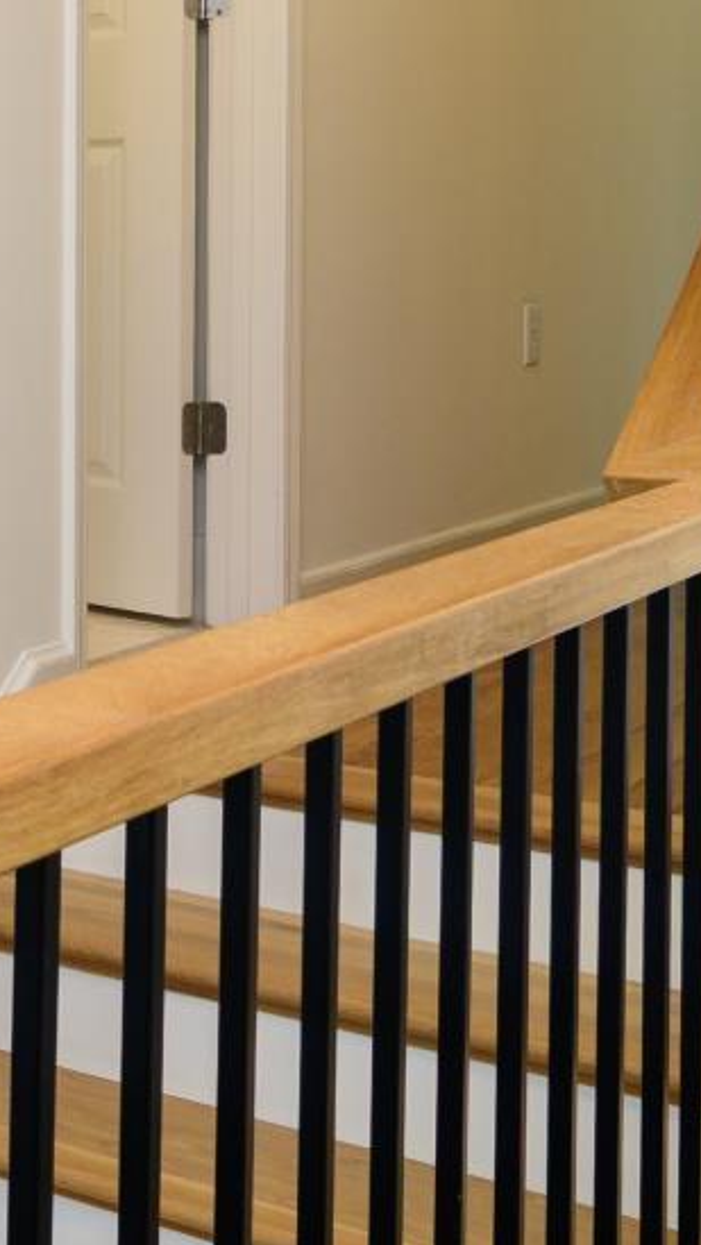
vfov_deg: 32.2
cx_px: -817
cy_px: 58
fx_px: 2015
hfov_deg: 14.9
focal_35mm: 61
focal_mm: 11
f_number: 7.1
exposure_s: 1/13
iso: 320
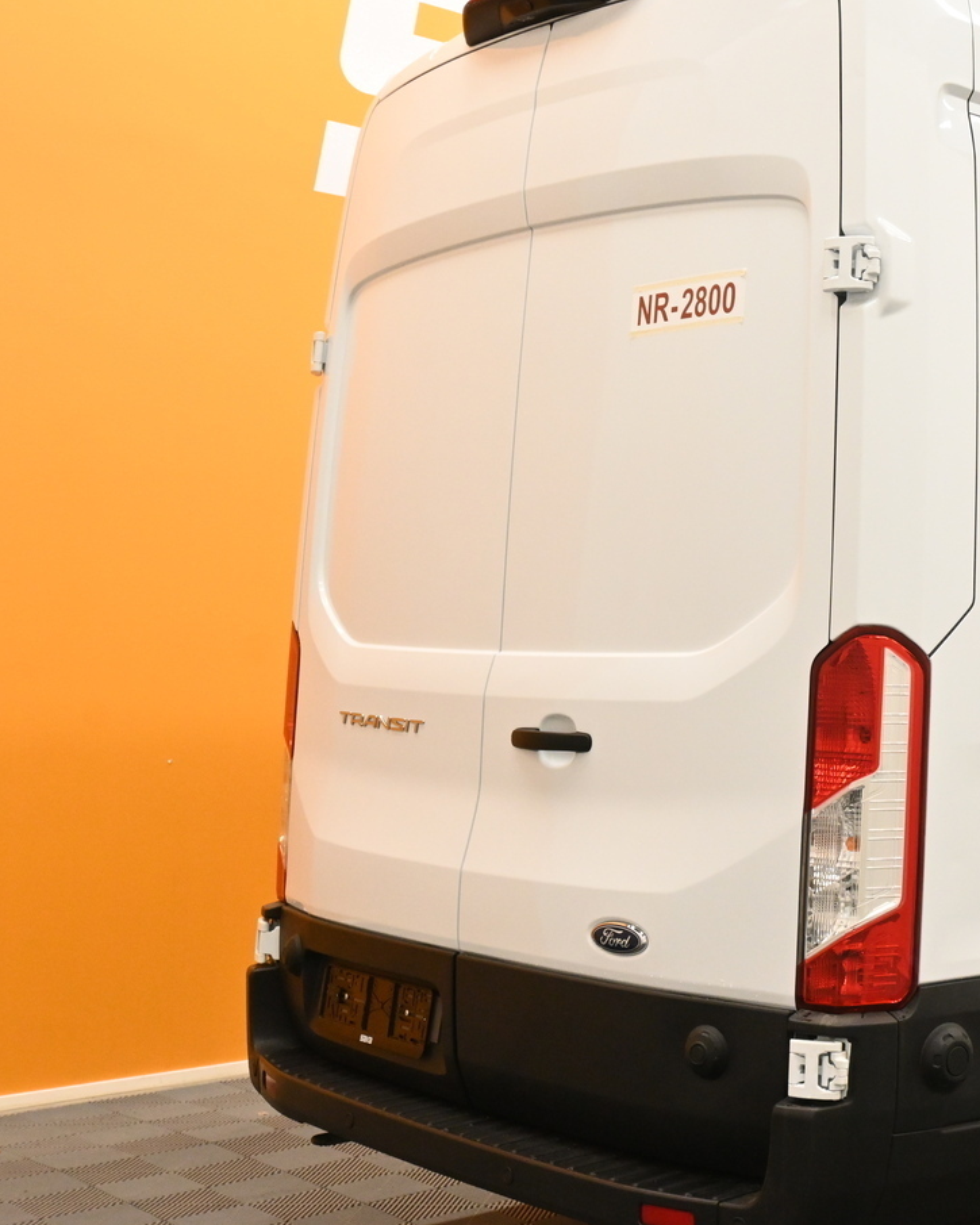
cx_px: 1068
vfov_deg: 35.4
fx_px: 1915
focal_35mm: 53
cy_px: 577
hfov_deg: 26.5
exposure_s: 1/30
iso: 1600
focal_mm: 21
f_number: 8
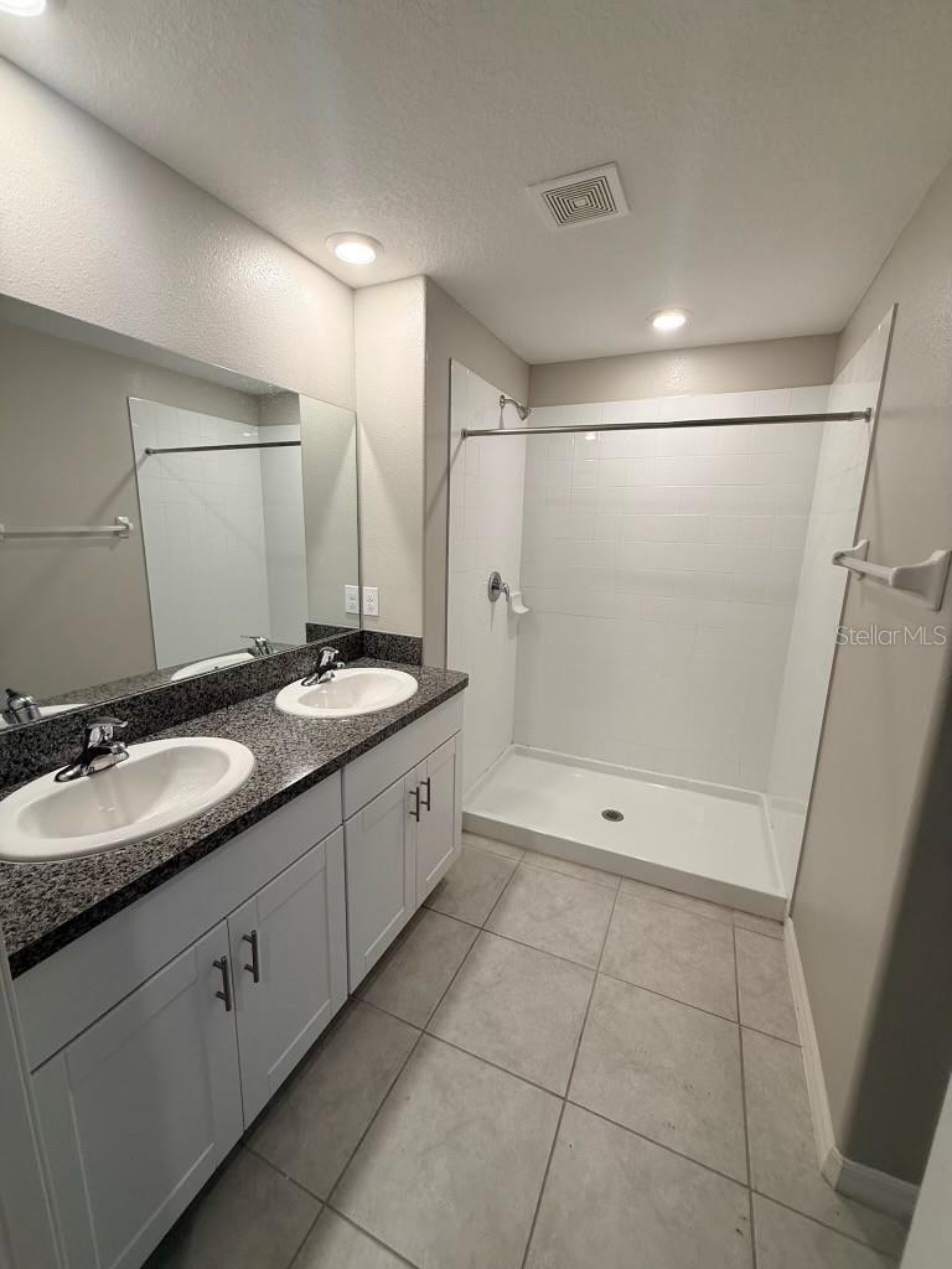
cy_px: 634
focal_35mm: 14
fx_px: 513
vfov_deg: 102.1
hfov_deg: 85.7
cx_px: 476
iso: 160
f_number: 2.2
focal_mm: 2.22
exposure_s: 1/120
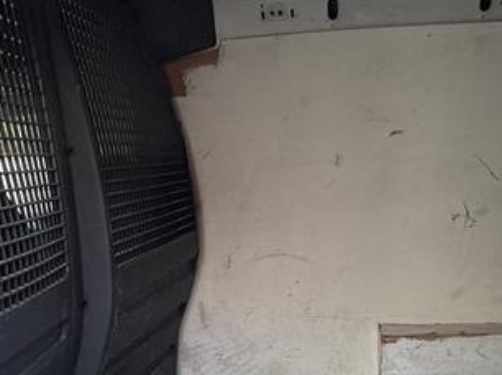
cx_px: 281
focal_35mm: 41
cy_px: 441
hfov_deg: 45.7
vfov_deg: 30.3
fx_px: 594
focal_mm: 2.22
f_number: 2.2
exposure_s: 1/99
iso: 160
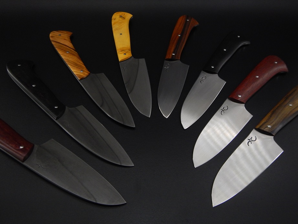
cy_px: 112
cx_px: 149
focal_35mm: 28
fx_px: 241
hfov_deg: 63.4
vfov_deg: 49.8
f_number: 3.9
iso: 320
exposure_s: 1/30
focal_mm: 5
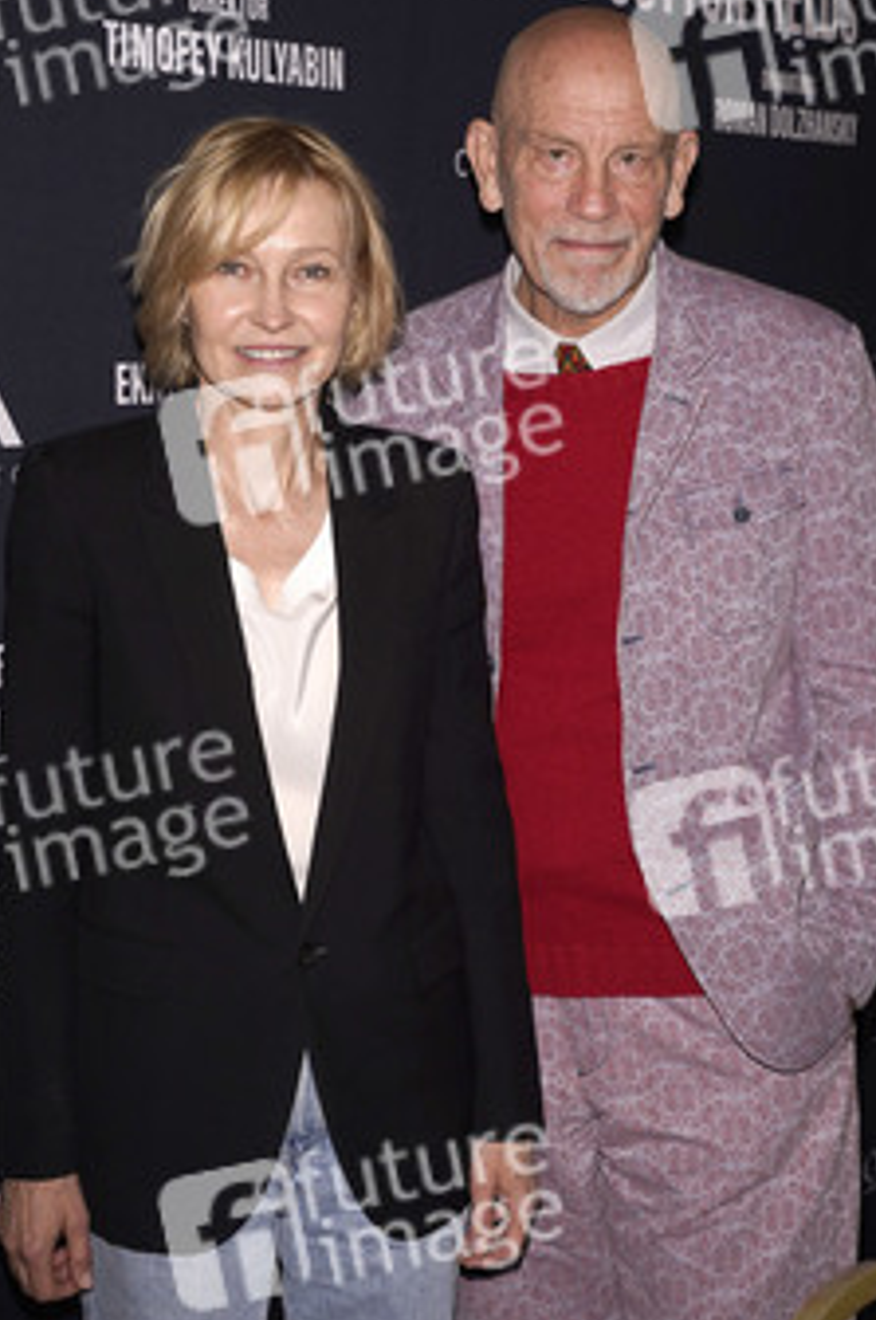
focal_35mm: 56
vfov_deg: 35.7
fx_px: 2050
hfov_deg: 24.1
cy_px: 629
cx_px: 475
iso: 100
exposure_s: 1/160
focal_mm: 47
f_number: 5.6
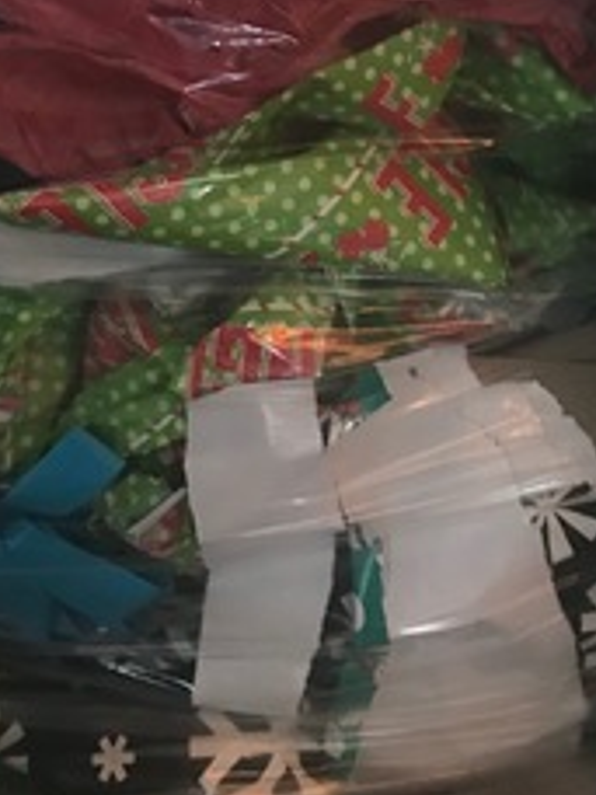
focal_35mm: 59
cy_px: -28
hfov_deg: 24.8
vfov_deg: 30.1
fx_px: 1354
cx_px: 275
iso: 64
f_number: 1.8
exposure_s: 1/15
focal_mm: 3.99
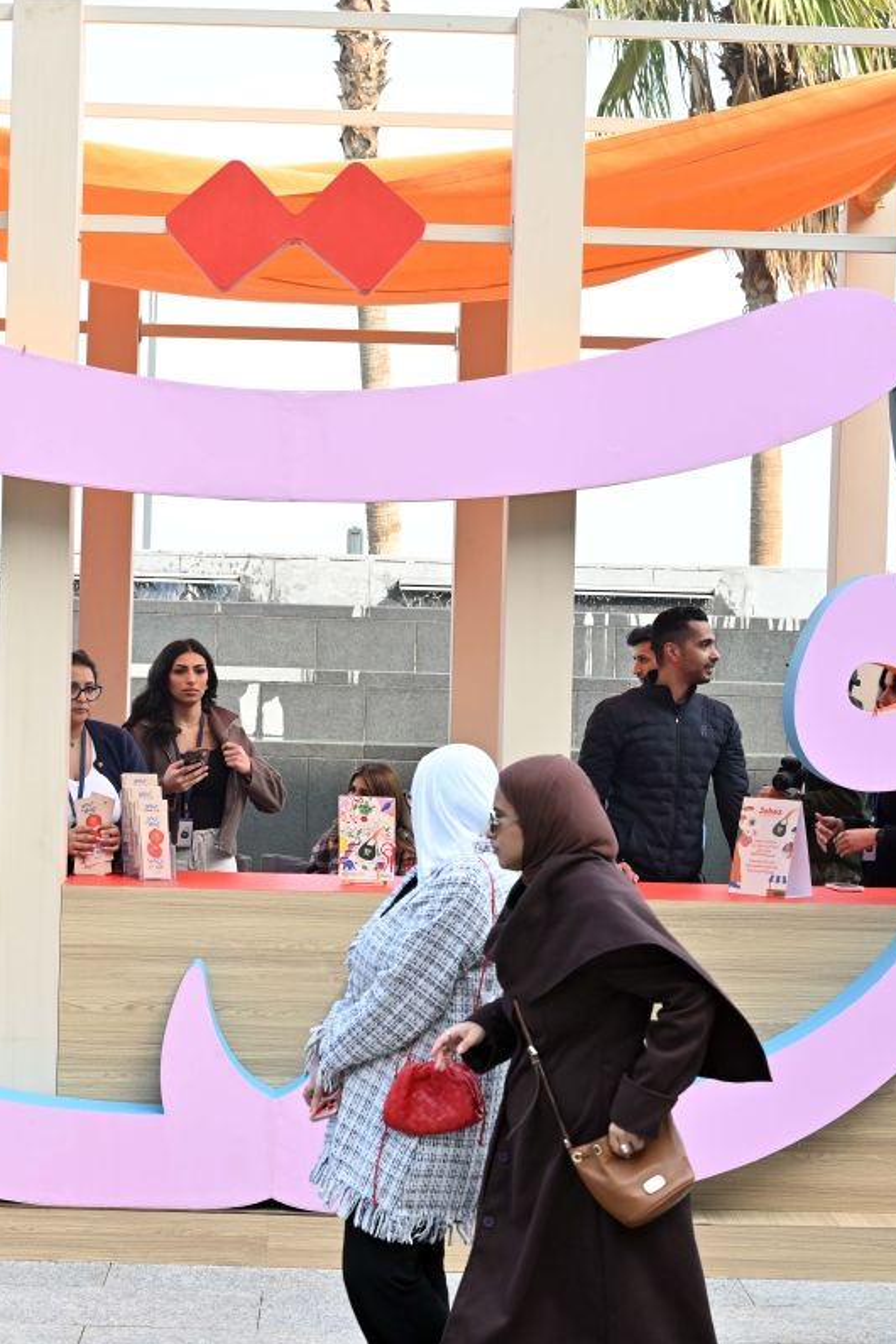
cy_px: 669
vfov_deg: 27.3
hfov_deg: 18.4
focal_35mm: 74
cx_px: 309
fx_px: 2762
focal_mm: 49
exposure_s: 1/250
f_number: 6.3
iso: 400
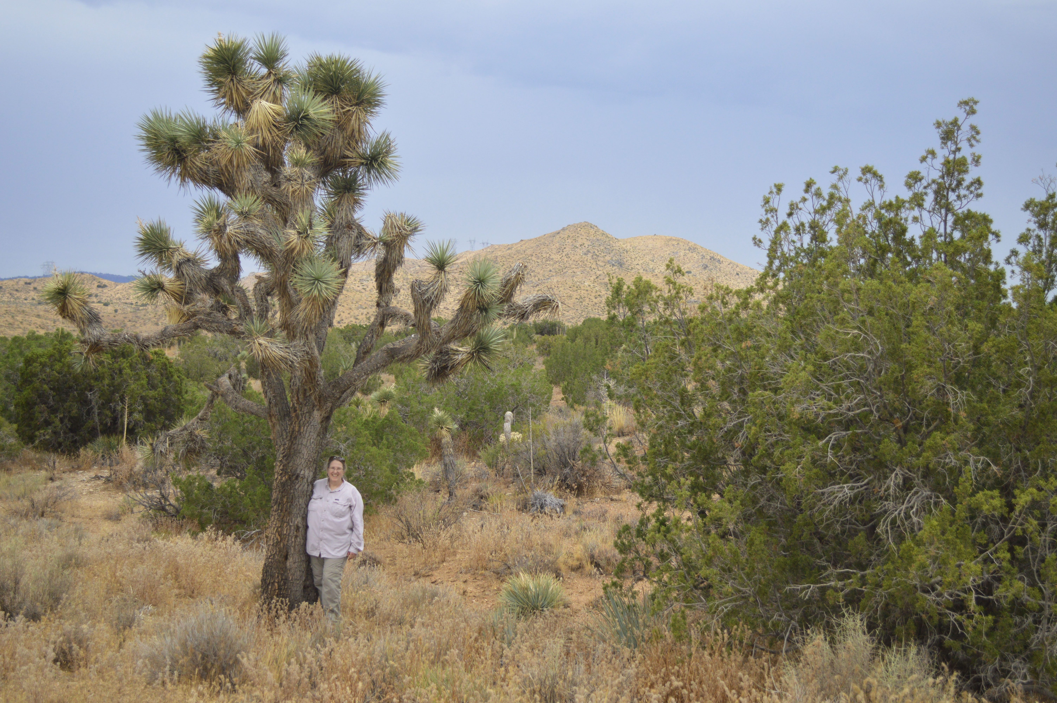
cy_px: 352
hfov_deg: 38.9
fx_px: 1496
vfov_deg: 26.4
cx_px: 528
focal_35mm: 51
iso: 400
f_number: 5
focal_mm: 34
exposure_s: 1/1250
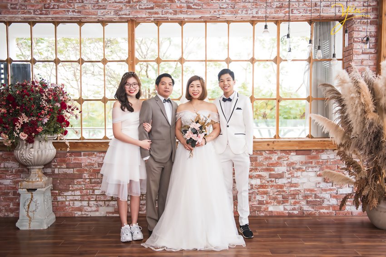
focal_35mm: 35
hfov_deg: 54.4
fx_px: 375
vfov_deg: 37.9
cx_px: 193
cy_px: 128
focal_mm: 35
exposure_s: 1/160
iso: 400
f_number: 2.8
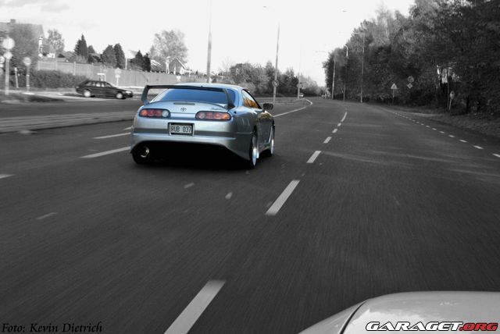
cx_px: 250
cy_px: 167
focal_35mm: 57
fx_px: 792
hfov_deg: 35.0
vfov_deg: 23.8
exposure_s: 1/40
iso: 400
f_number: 22
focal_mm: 38
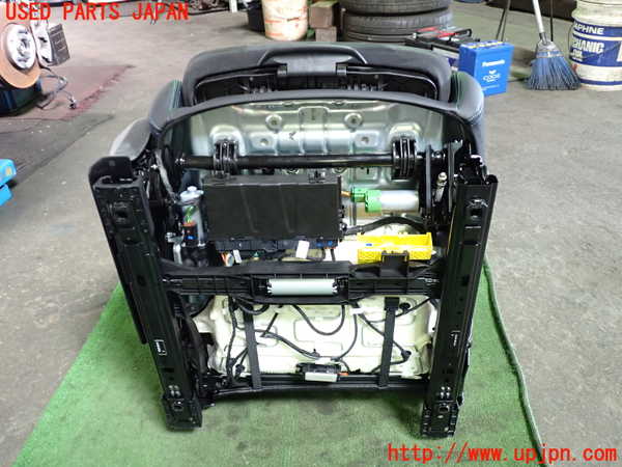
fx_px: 539
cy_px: 234
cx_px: 311
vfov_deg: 46.8
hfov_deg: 60.0
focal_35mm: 30
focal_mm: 5.4
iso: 320
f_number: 2.3
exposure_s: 1/30
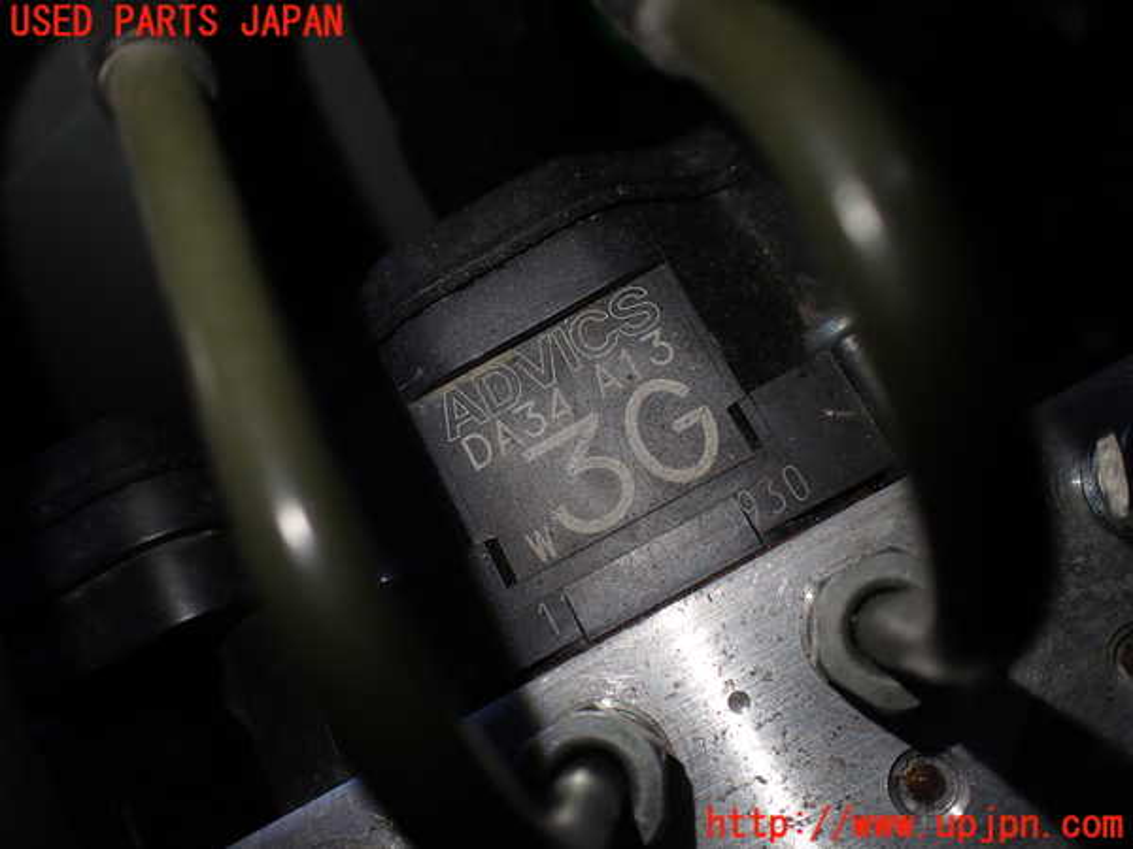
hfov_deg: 60.0
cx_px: 566
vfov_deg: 46.8
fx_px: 982
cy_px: 424
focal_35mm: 30
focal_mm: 5.4
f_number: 2.3
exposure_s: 1/125
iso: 100
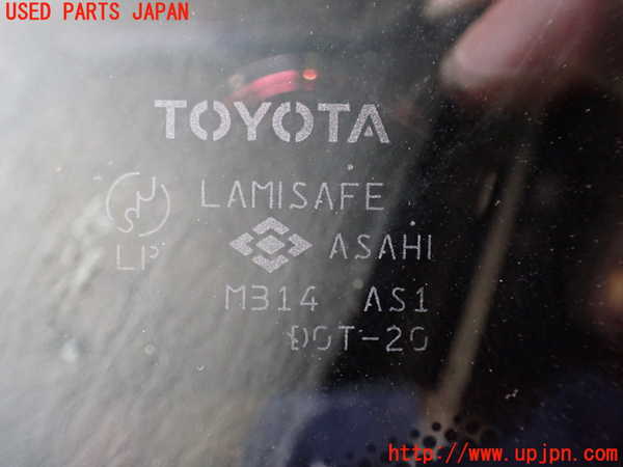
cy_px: 234
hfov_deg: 60.0
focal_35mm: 30
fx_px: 540
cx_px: 312
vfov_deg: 46.8
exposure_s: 1/40
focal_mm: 5.4
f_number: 2.3
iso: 800
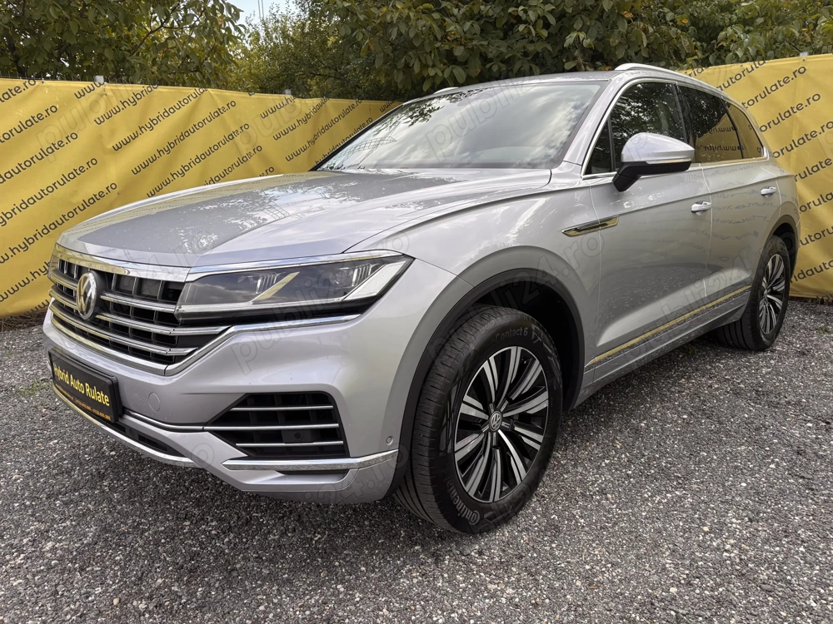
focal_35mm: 26
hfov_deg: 67.3
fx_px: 626
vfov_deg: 53.1
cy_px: 312
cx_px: 416
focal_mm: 5.96
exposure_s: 1/1205
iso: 50
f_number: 1.6
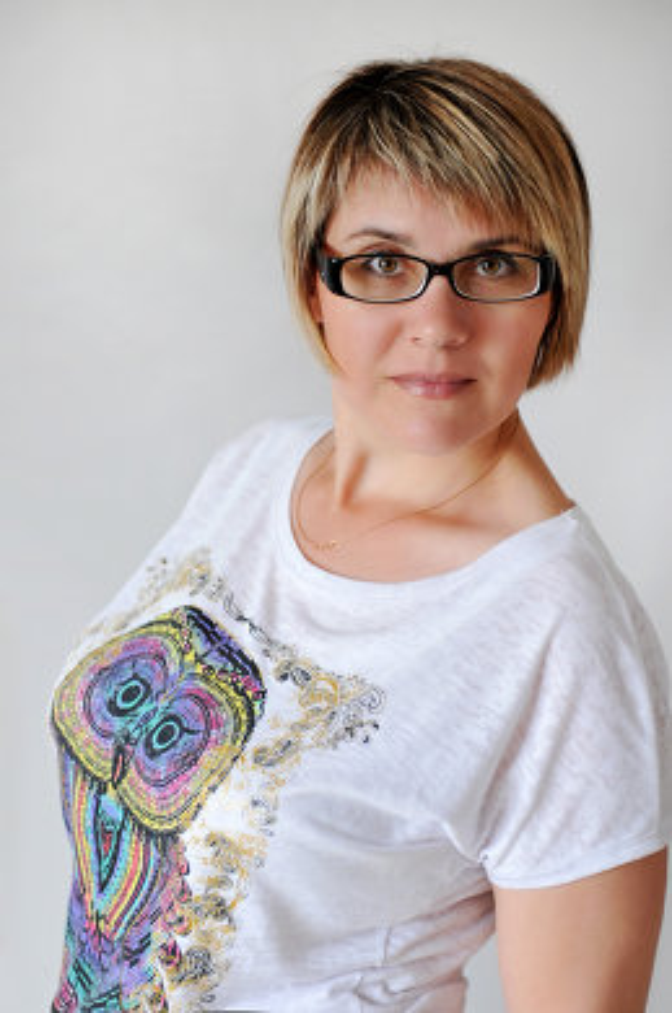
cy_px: 506
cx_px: 336
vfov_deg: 36.3
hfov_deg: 24.6
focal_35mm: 55
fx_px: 1544
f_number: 2.8
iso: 320
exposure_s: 1/125
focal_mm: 55
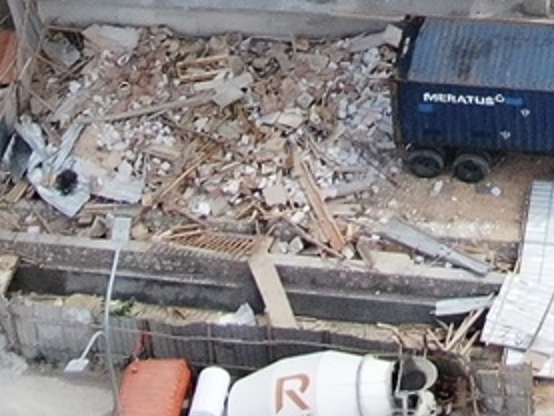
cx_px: 714
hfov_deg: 12.2
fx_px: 2514
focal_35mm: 157
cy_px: -653
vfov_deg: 8.5
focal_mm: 5.11
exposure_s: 1/3200
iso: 400
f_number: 3
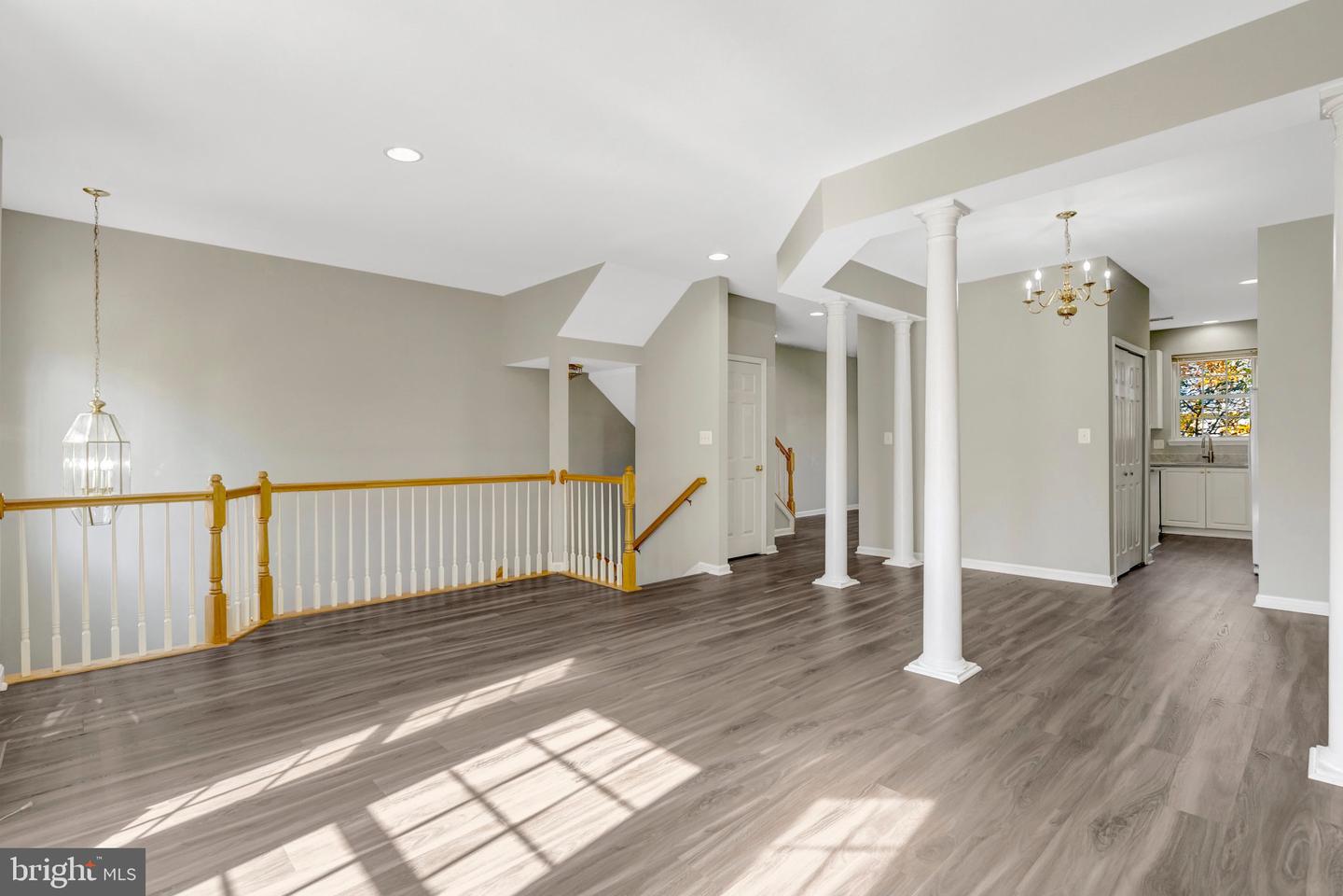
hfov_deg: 96.7
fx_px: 597
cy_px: 448
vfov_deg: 73.7
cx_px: 672
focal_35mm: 16
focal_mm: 16
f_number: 8
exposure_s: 1/80
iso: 1250
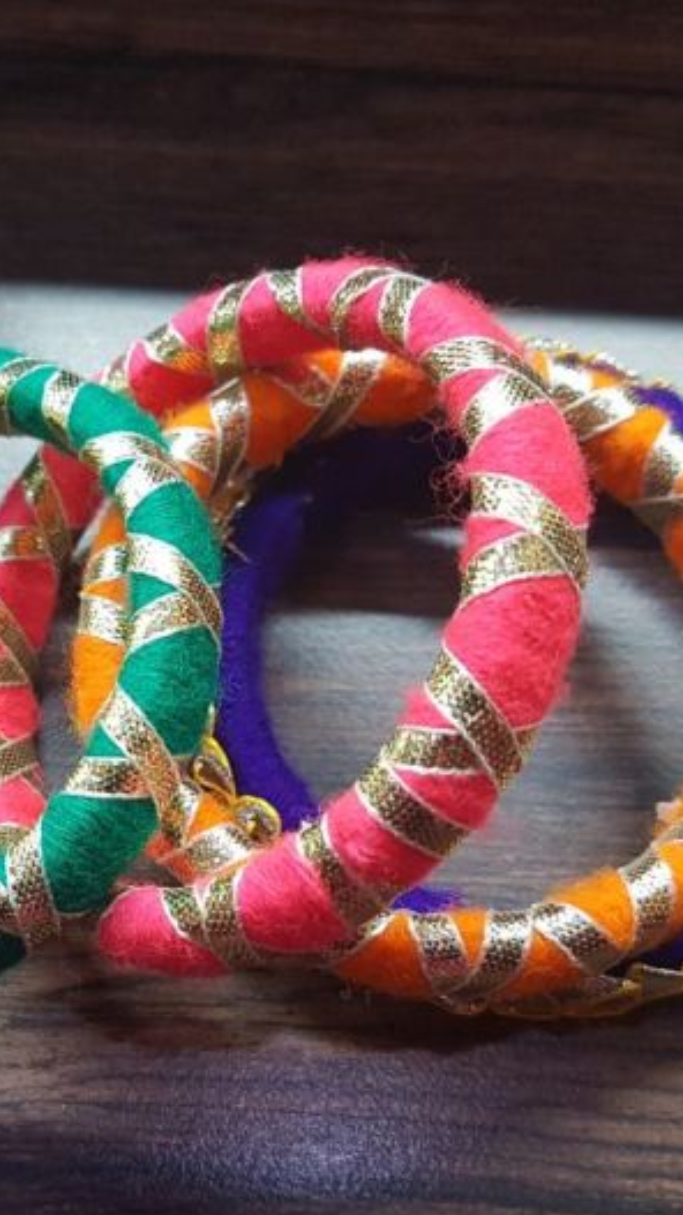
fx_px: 1386
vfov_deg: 47.3
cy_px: 673
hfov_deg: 26.9
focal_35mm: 43
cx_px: 99
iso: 160
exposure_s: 1/25
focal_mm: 4.2
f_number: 1.7
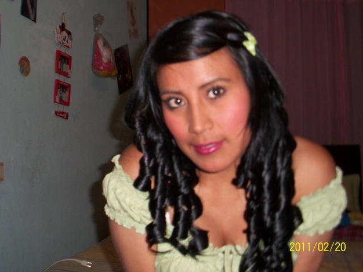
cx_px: 179
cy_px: 139
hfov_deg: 42.1
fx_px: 472
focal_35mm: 45
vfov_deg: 32.2
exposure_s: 1/160
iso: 200
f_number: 3.5
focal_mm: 7.8
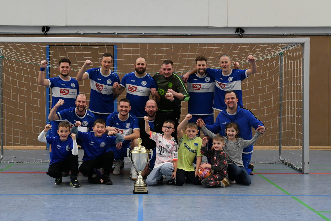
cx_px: 142
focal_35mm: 48
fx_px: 441
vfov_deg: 28.1
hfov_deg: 41.0
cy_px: 104
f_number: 2.8
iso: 5000
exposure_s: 1/800
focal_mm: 42
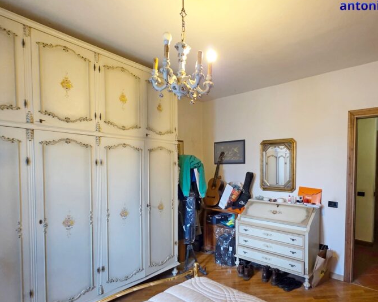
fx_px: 212
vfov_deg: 70.3
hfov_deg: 82.3
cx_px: 227
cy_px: 177
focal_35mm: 19
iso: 400
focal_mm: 2.2
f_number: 1.9
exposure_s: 1/50
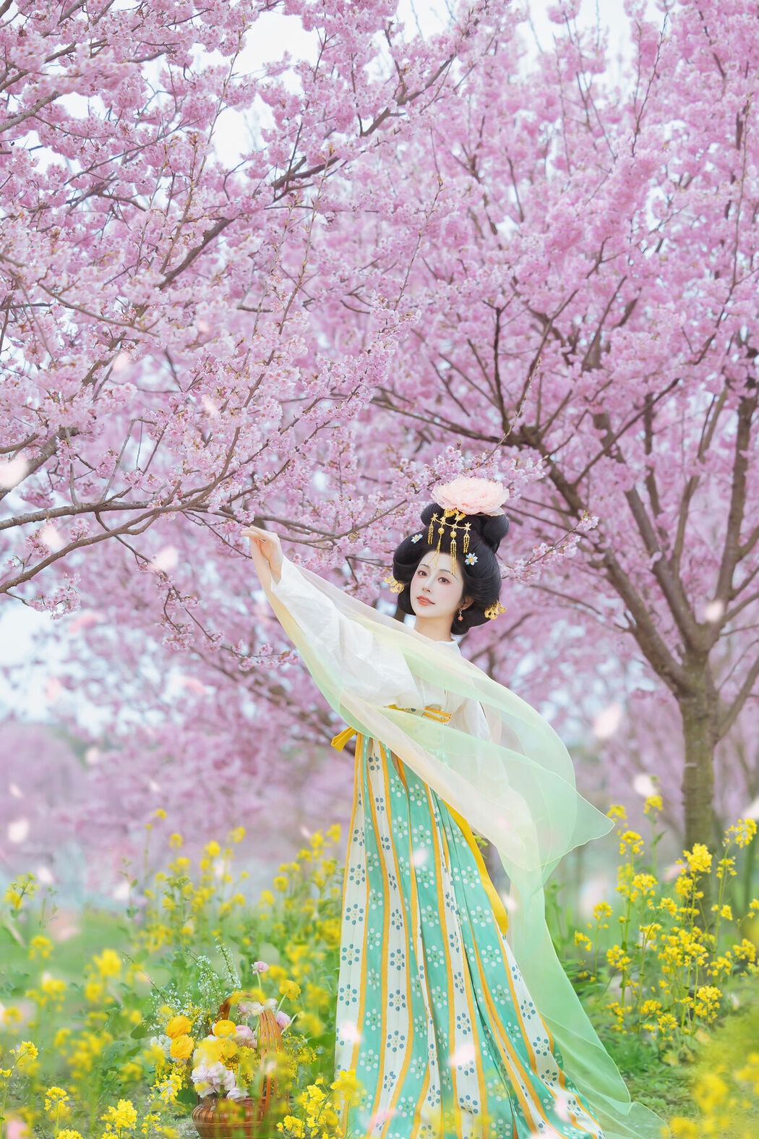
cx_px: 380
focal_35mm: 111
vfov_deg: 18.4
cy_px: 570
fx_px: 3510
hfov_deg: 12.3
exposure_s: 1/640
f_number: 2.8
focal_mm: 111
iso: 200
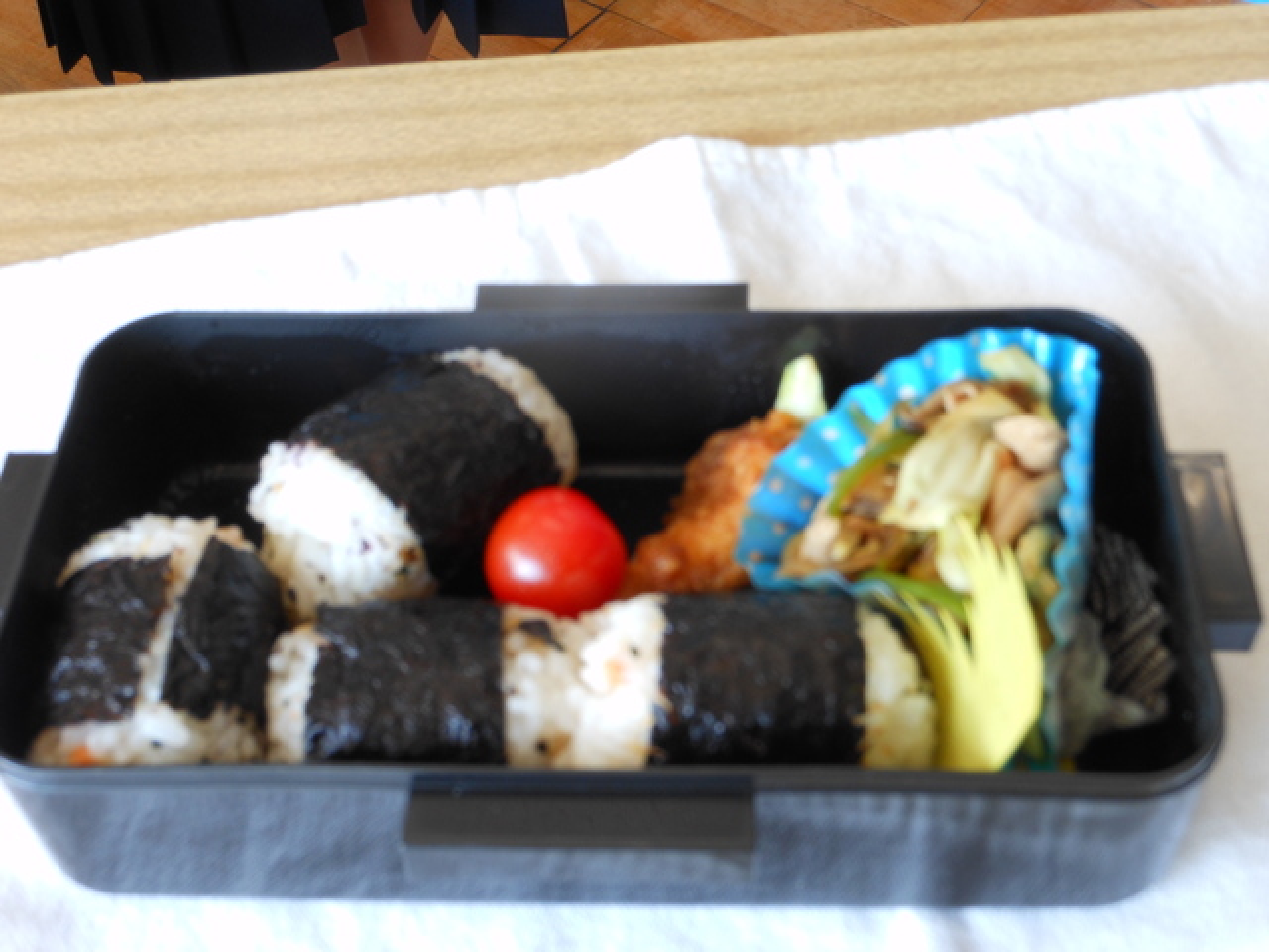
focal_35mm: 45
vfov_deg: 32.2
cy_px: 476
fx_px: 1650
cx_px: 634
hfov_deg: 42.1
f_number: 4.6
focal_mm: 8.1
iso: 80
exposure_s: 1/30
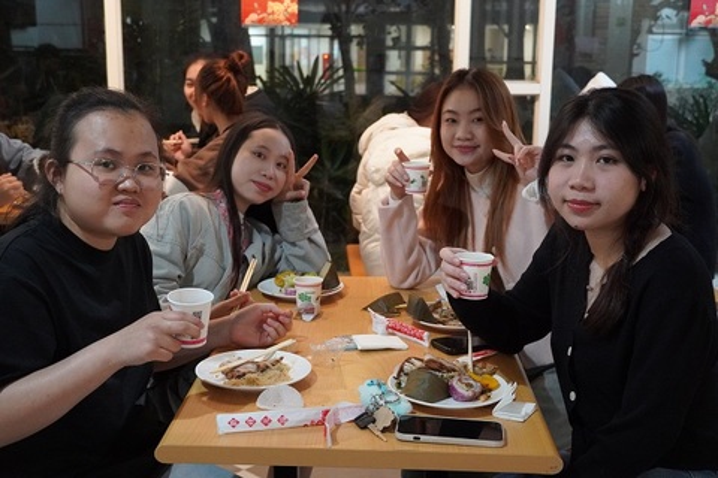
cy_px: 239
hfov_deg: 41.1
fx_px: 957
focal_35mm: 48
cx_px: 359
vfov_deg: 28.1
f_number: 4.5
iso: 6400
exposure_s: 1/80
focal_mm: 32
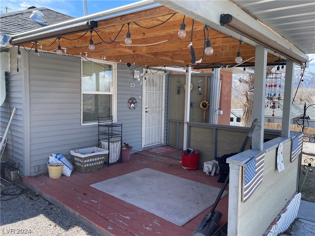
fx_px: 237
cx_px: 158
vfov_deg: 53.1
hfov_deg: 67.3
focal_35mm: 26
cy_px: 118
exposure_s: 1/812
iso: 32
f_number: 1.6
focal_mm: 4.2
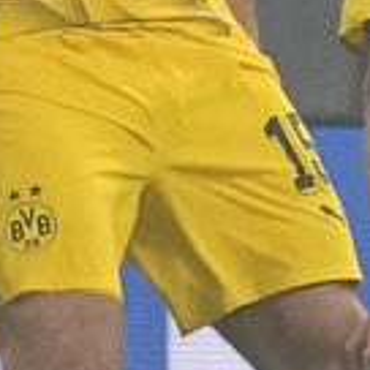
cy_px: 37
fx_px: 46304
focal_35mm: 3829
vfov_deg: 0.5
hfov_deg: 0.5
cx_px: -24
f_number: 3.5
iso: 2500
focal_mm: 400
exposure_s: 1/2000
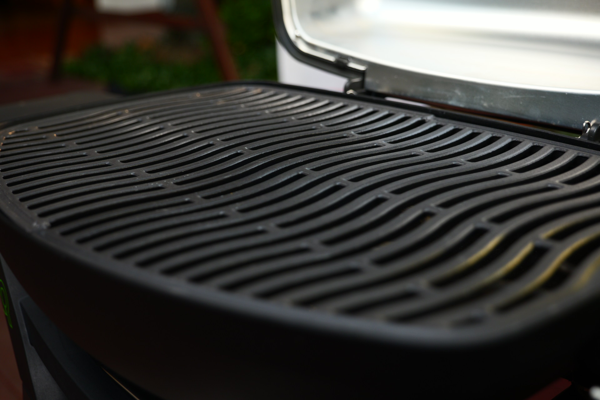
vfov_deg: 27.5
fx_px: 817
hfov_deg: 40.3
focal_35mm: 49
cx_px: 300
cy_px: 200
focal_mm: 47
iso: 500
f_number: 4
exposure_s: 1/50
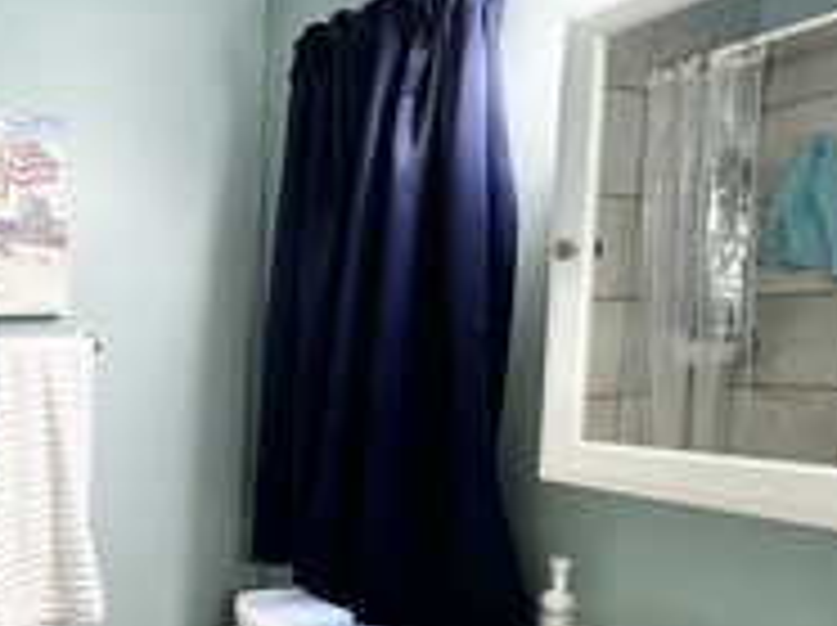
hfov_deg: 54.8
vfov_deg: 48.5
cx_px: 76
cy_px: 437
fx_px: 676
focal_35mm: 28
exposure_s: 1/60
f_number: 1.8
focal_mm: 1.57
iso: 160
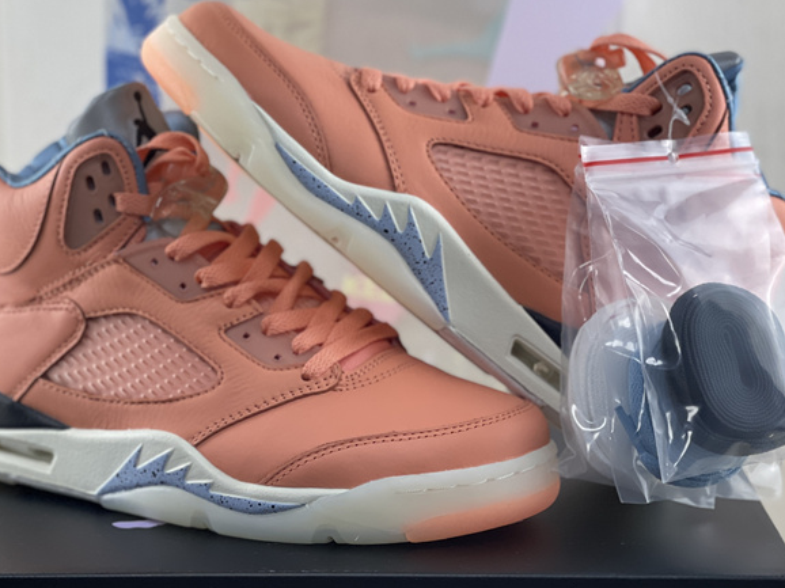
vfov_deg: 18.0
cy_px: 284
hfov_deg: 23.8
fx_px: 1859
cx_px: 352
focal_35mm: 82
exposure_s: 1/100
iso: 125
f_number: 2.2
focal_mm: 7.5
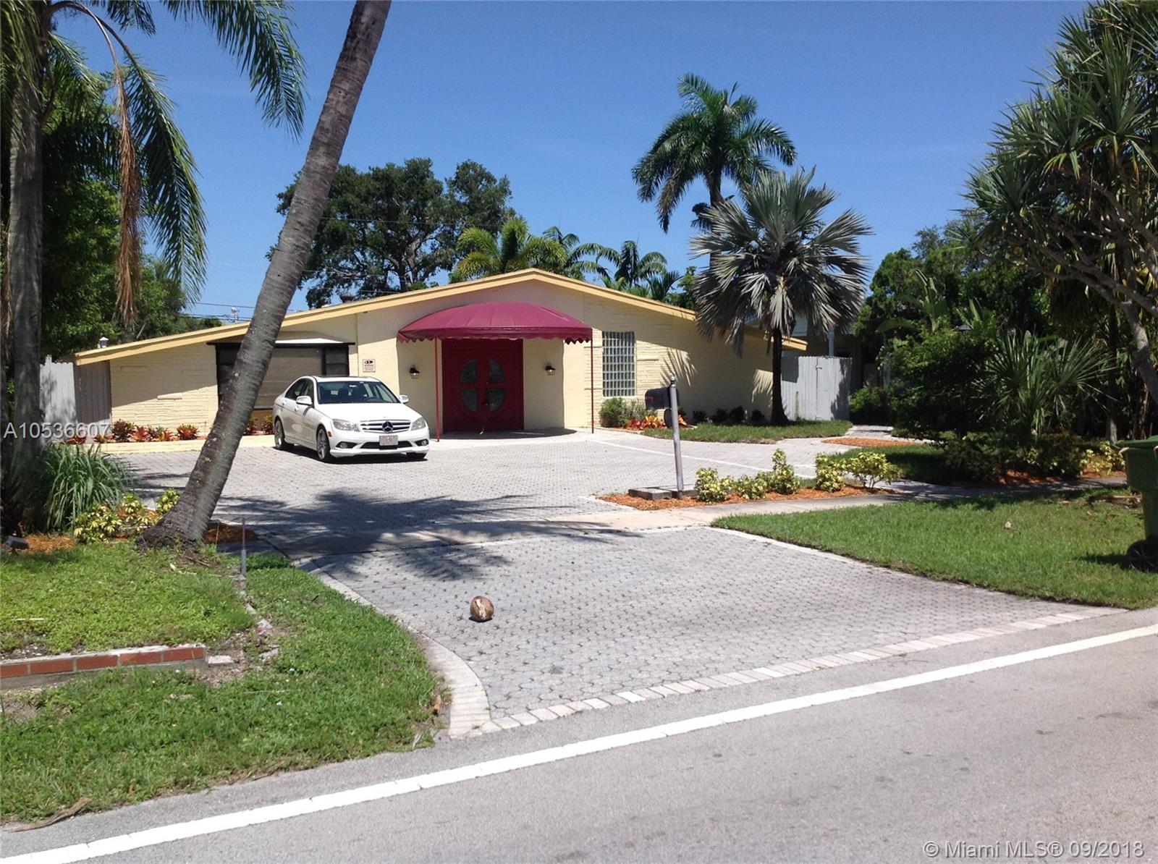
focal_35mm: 35
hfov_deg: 52.7
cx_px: 579
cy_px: 432
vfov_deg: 40.6
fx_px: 1169
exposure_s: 1/2326
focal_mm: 4.28
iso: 50
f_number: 2.4
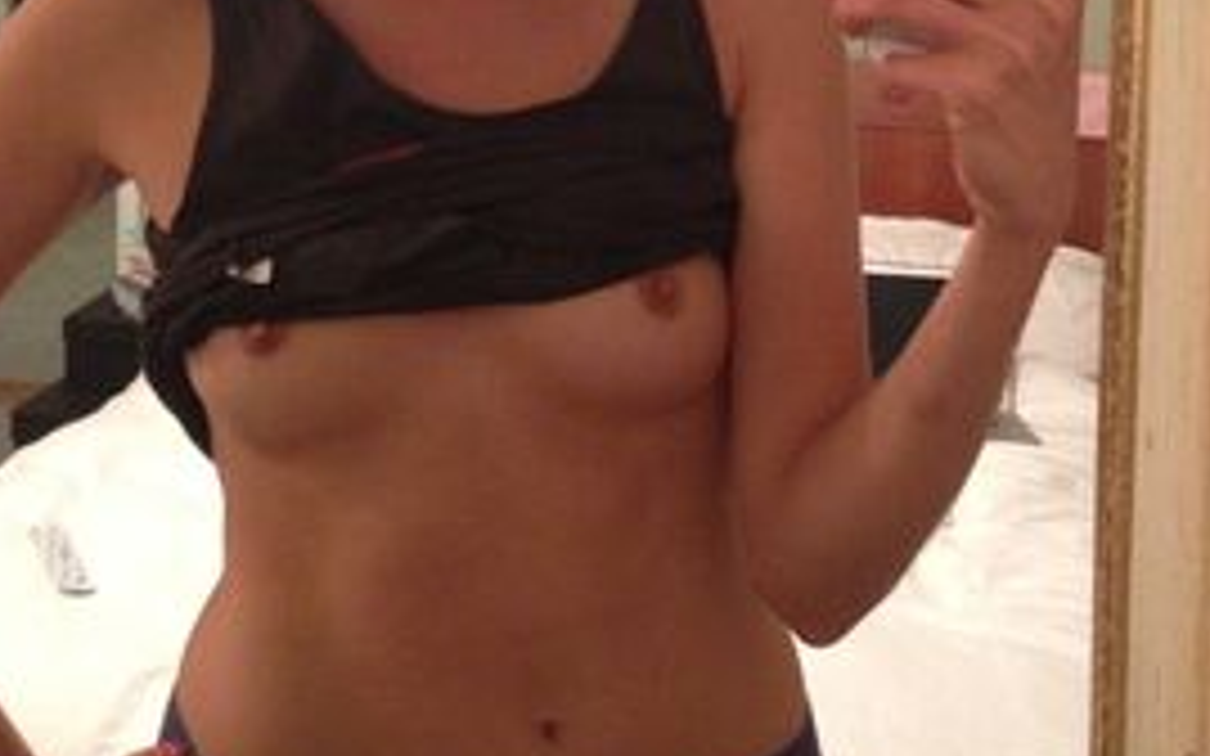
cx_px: 720
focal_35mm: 59
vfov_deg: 21.3
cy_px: 29
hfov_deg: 34.5
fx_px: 1945
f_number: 2.4
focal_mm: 4.13
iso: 400
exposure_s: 1/20
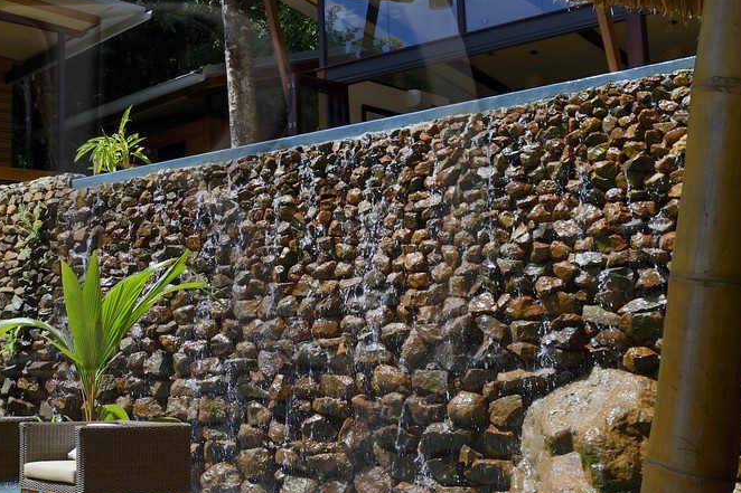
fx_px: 1193
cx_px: 24
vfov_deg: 23.3
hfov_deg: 32.1
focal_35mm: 58
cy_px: 189
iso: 100
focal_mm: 24
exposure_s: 1/125
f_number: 10
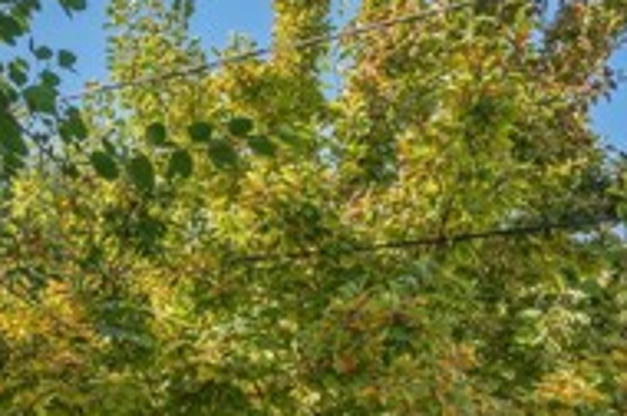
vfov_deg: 22.4
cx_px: -99
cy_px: 462
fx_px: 986
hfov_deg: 30.6
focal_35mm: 57
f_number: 8
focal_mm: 16.8
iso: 160
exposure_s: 1/125
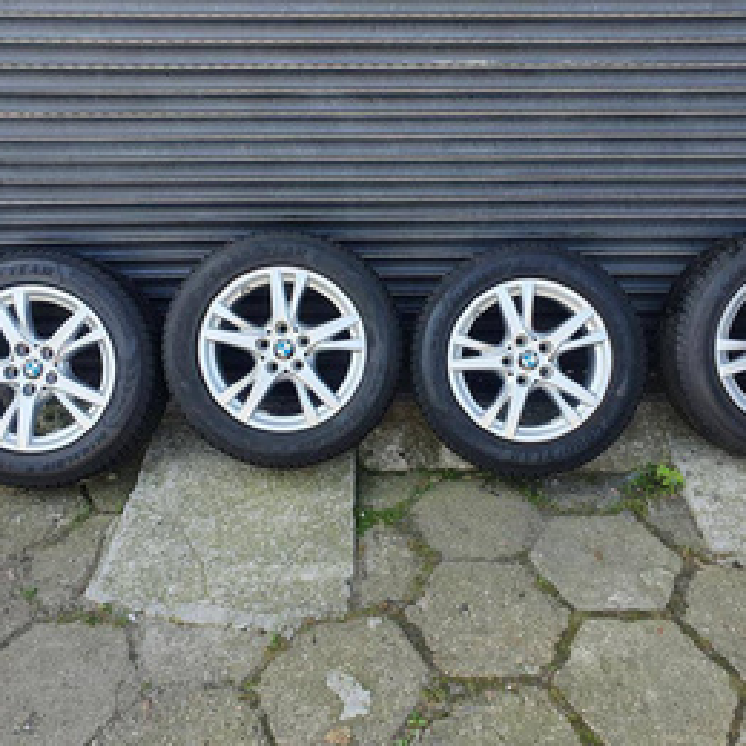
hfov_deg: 52.5
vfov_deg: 52.5
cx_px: 407
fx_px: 756
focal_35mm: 31
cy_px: 372
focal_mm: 4.32
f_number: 2.4
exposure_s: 1/182
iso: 50
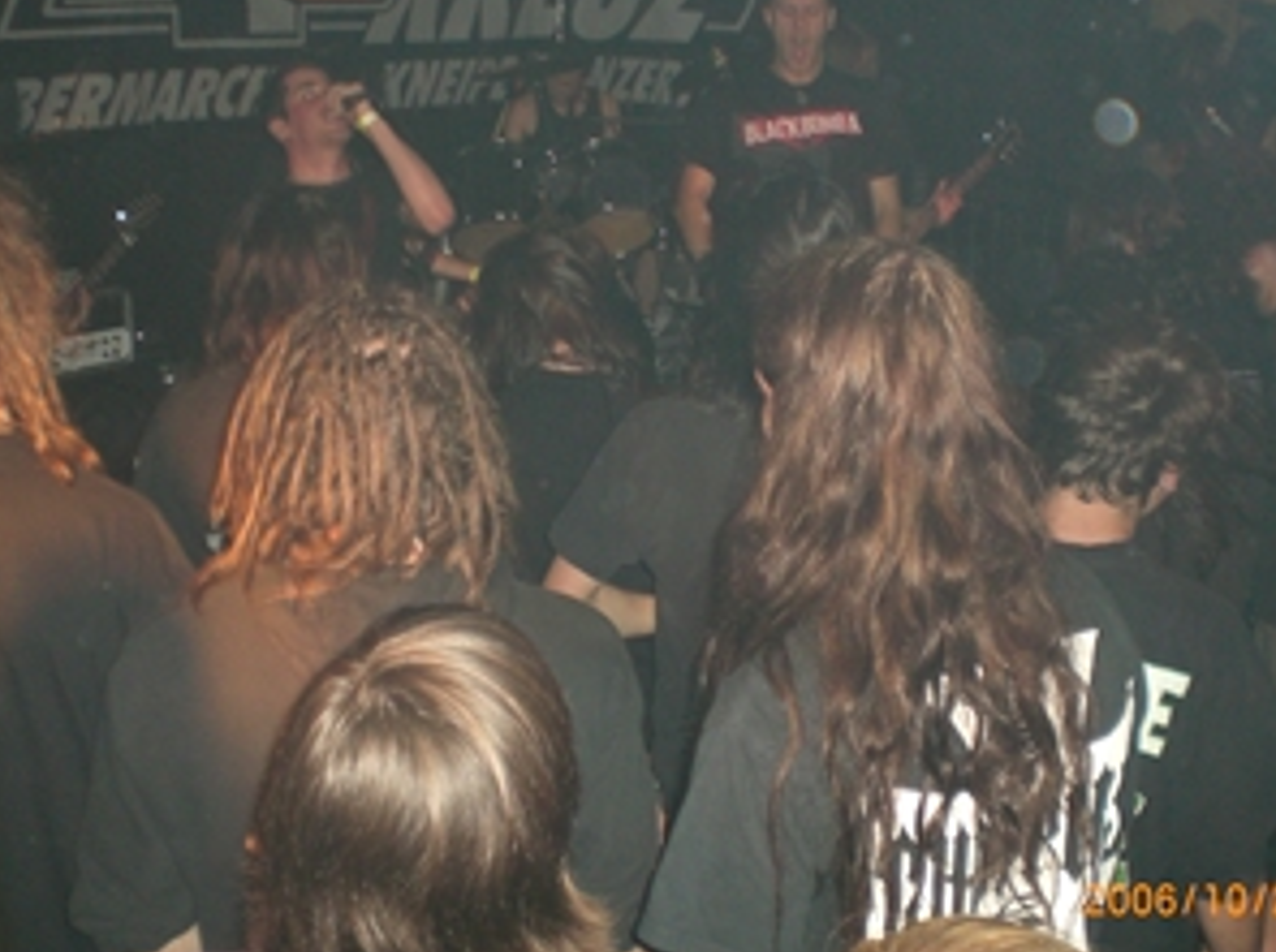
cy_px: 448
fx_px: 1656
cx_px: 629
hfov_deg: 42.1
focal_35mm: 45
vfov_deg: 32.1
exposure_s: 1/30
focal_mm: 6.3
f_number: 3.1
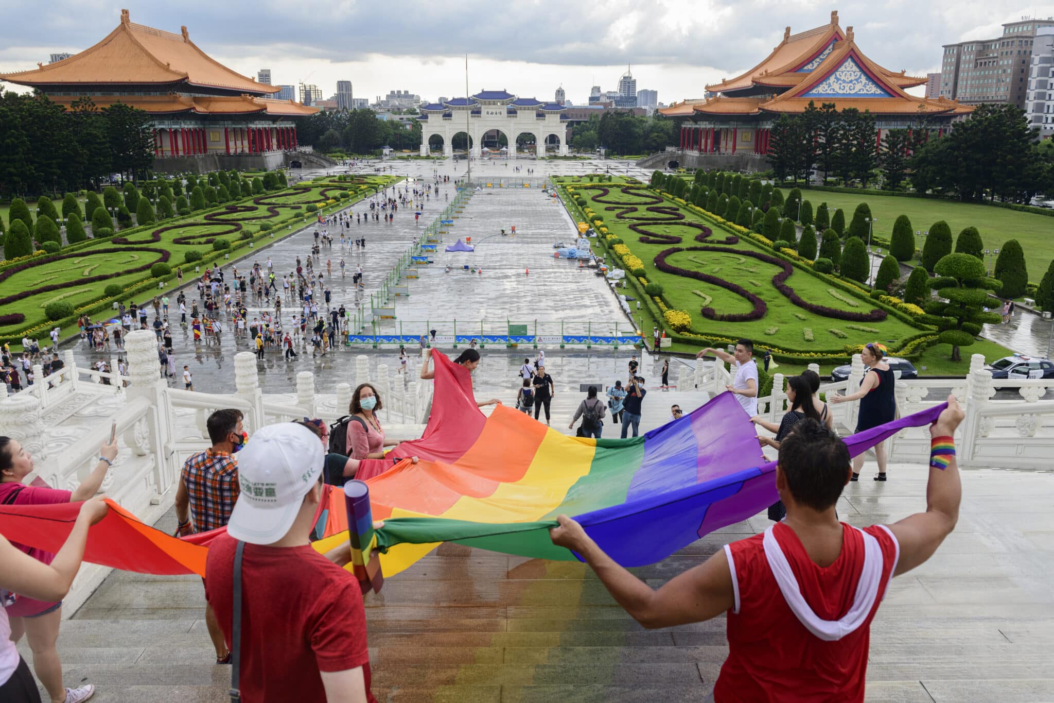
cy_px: 352
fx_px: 849
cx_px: 527
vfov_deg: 45.0
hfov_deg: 63.7
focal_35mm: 29
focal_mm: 29
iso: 400
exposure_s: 1/250
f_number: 8
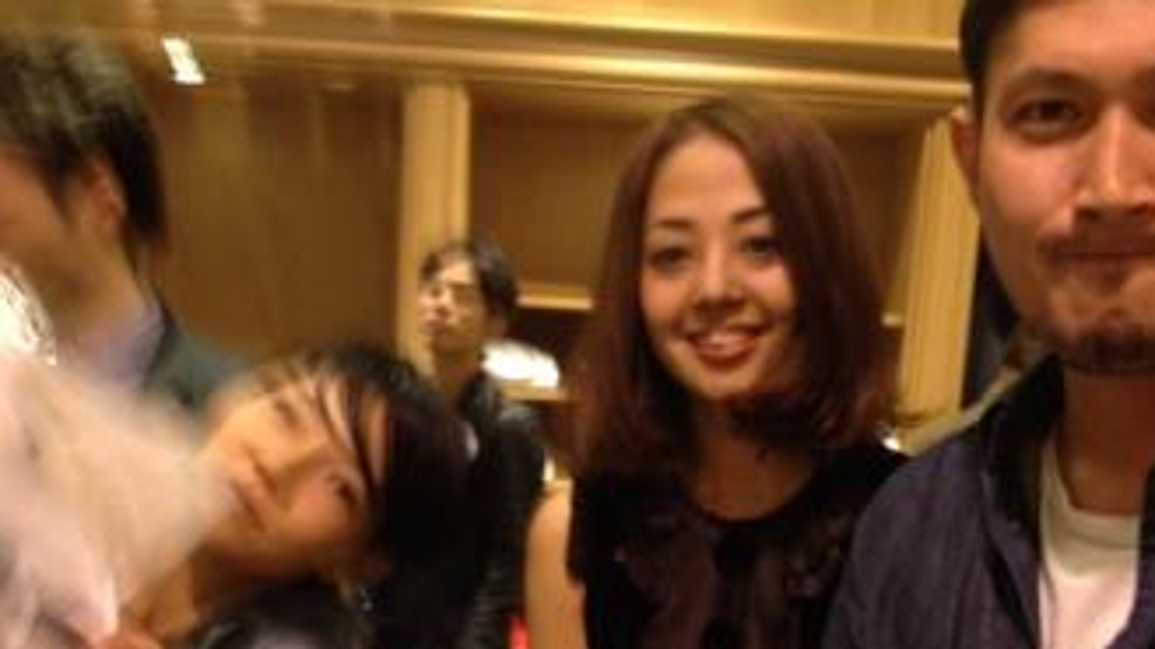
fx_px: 1592
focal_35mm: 52
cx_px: 586
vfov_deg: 22.3
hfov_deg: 39.9
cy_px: 617
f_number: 2.4
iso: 160
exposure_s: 1/20
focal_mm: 4.28
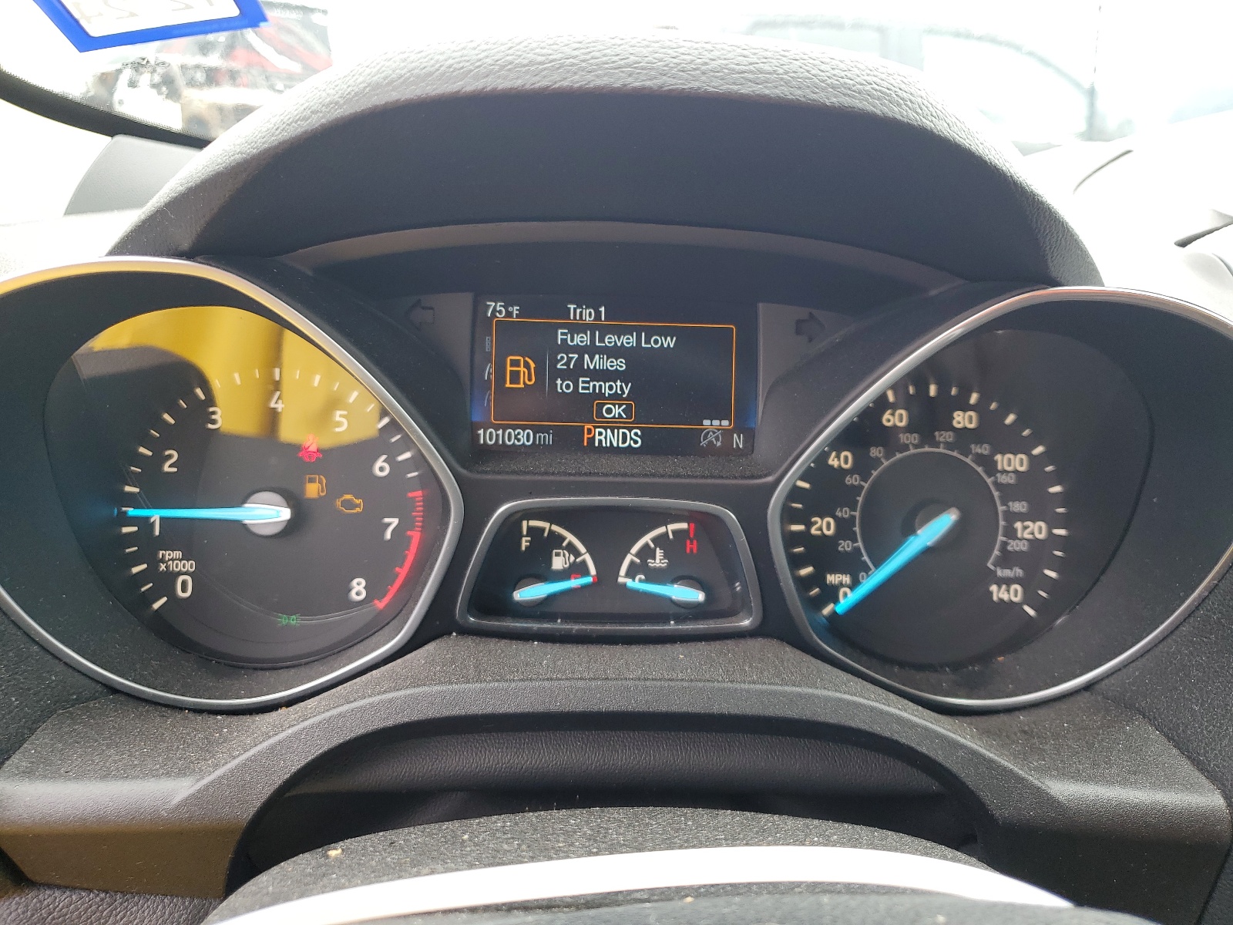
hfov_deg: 67.3
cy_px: 462
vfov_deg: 53.1
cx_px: 616
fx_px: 926
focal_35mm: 26
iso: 52
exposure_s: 1/120
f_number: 1.5
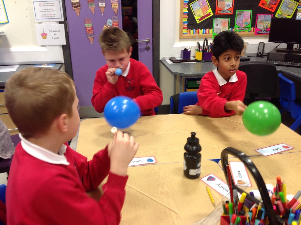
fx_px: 304
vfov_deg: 40.6
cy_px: 112
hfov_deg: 52.7
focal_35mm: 35
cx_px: 150
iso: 80
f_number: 2.4
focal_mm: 4.28
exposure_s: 1/15
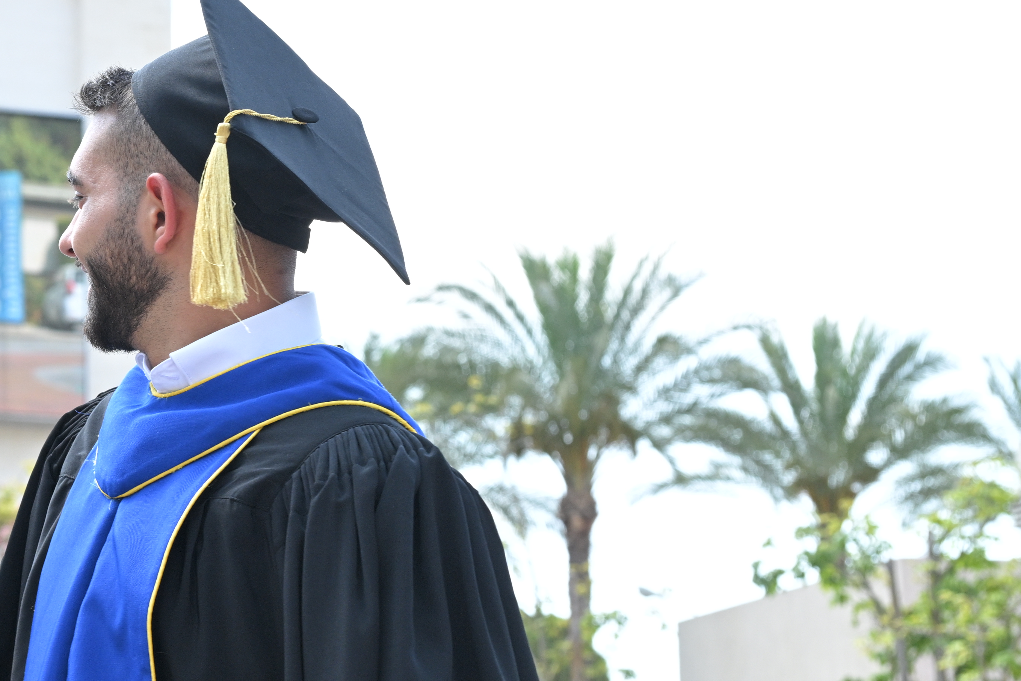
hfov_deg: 16.3
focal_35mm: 123
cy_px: 419
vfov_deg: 11.1
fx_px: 3488
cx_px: 9
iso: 400
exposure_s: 1/320
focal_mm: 54
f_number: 5.6
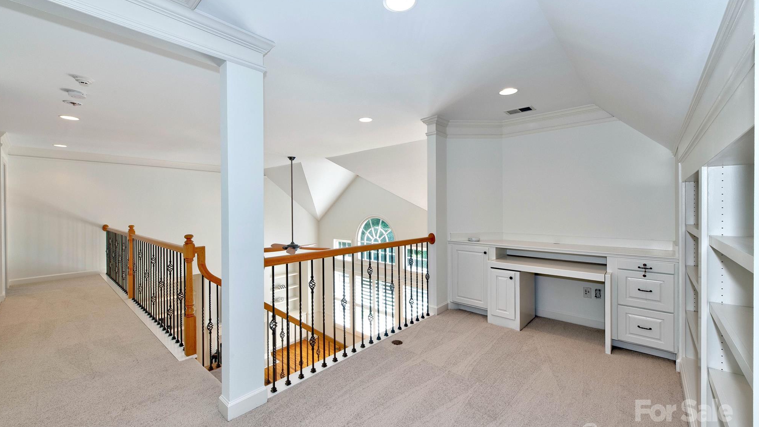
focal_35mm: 15
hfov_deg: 103.0
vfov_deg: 70.5
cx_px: 372
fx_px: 302
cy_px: 212
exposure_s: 1/15
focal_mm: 14
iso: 400
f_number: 11
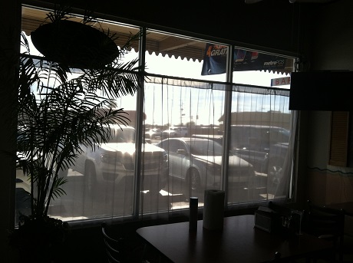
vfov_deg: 40.6
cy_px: 132
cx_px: 176
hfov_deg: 52.7
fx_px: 356
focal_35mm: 35
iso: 80
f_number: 2.8
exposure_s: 1/500
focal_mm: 3.85
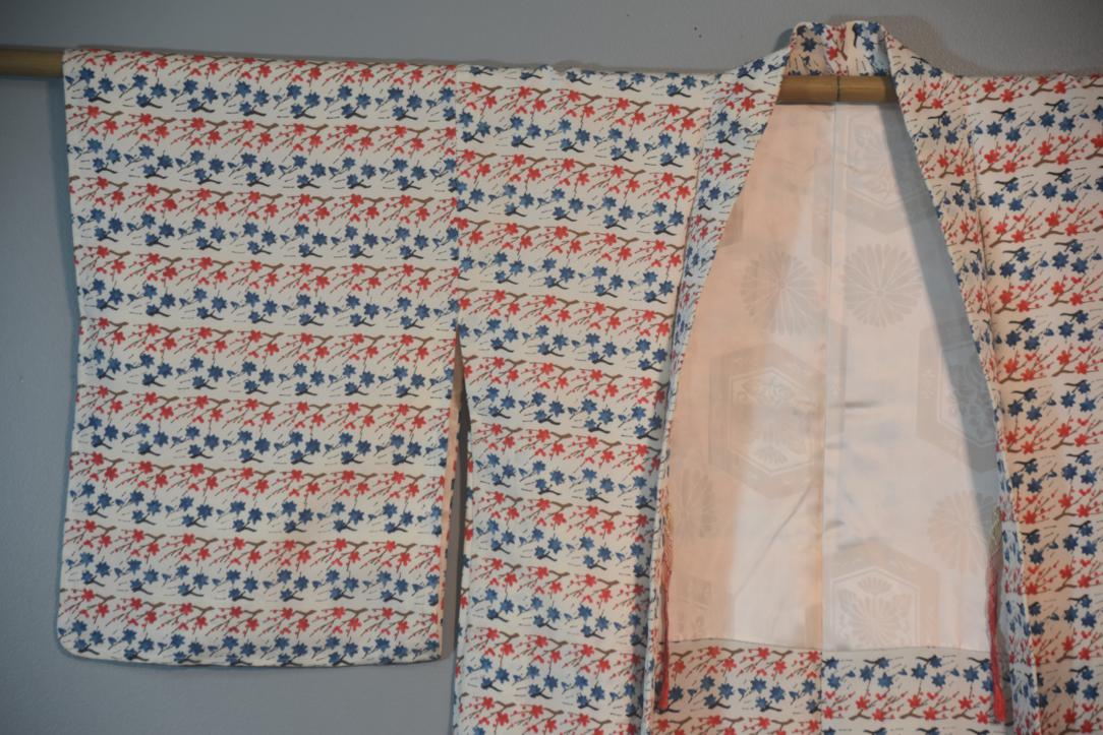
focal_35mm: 135
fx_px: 4137
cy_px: 368
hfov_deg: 15.2
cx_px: 552
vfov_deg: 10.2
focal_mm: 90
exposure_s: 1/60
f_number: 5.6
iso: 400
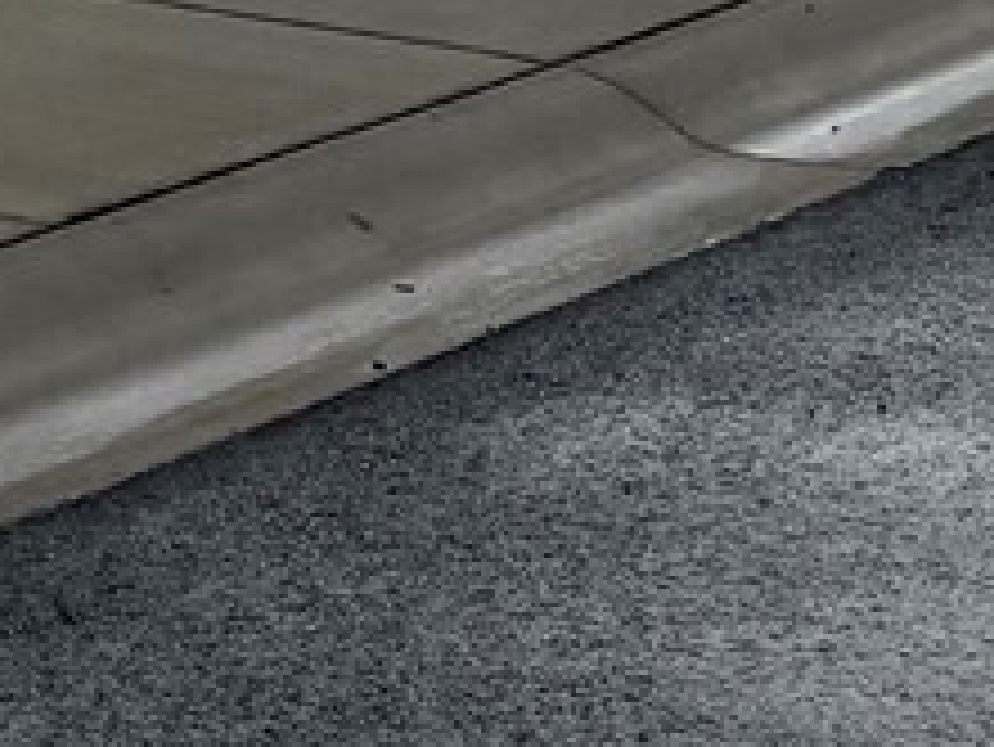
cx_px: 112
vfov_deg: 6.9
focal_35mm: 188
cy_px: -1665
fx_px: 5401
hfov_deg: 10.5
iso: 50
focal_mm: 5.96
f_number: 1.6
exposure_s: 1/2208
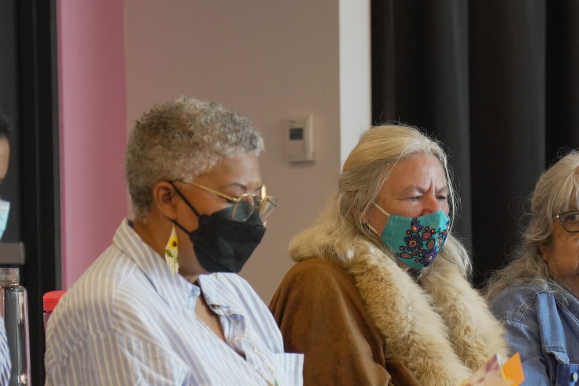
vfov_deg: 6.3
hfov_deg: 9.4
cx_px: 325
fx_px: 3522
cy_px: 389
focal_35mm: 219
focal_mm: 70
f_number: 2.8
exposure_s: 1/50
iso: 1250
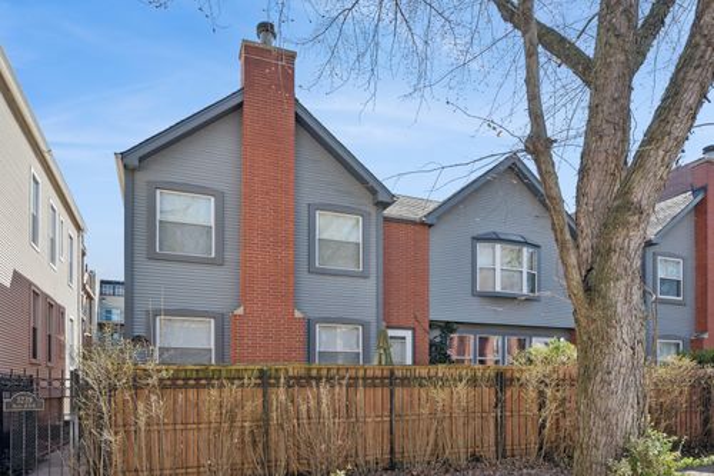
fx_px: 436
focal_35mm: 22
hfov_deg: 78.6
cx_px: 357
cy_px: 238
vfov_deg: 57.2
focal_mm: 22
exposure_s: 1/250
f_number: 11
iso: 200
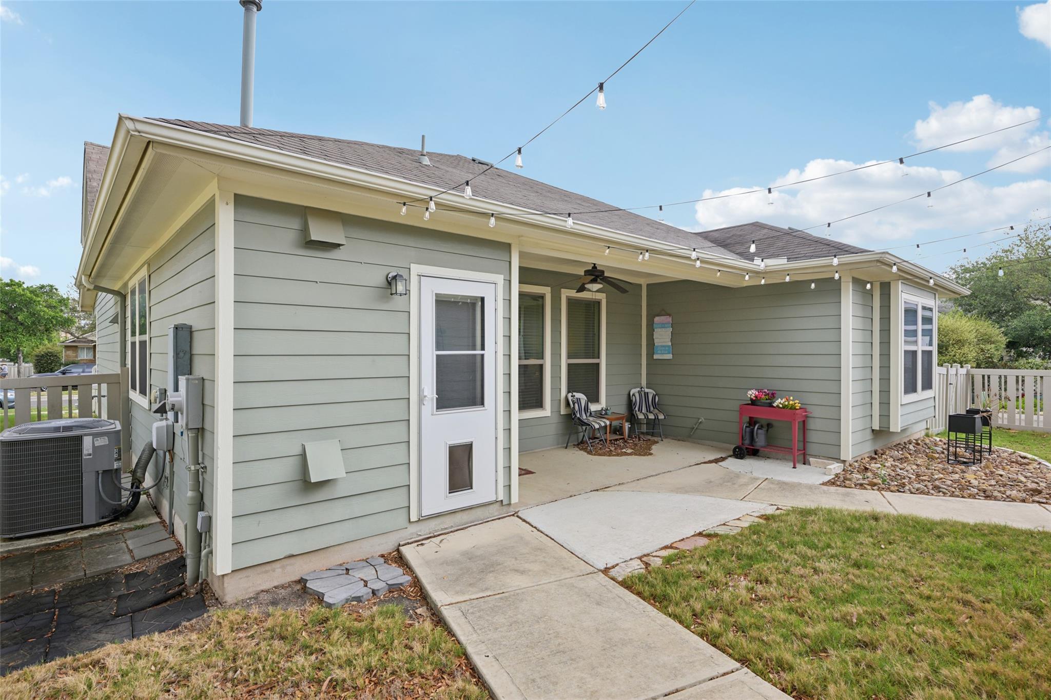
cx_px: 526
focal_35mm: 18
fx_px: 525
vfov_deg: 67.4
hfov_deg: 90.0
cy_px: 350
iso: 100
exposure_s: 1/90
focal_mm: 18
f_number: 6.7
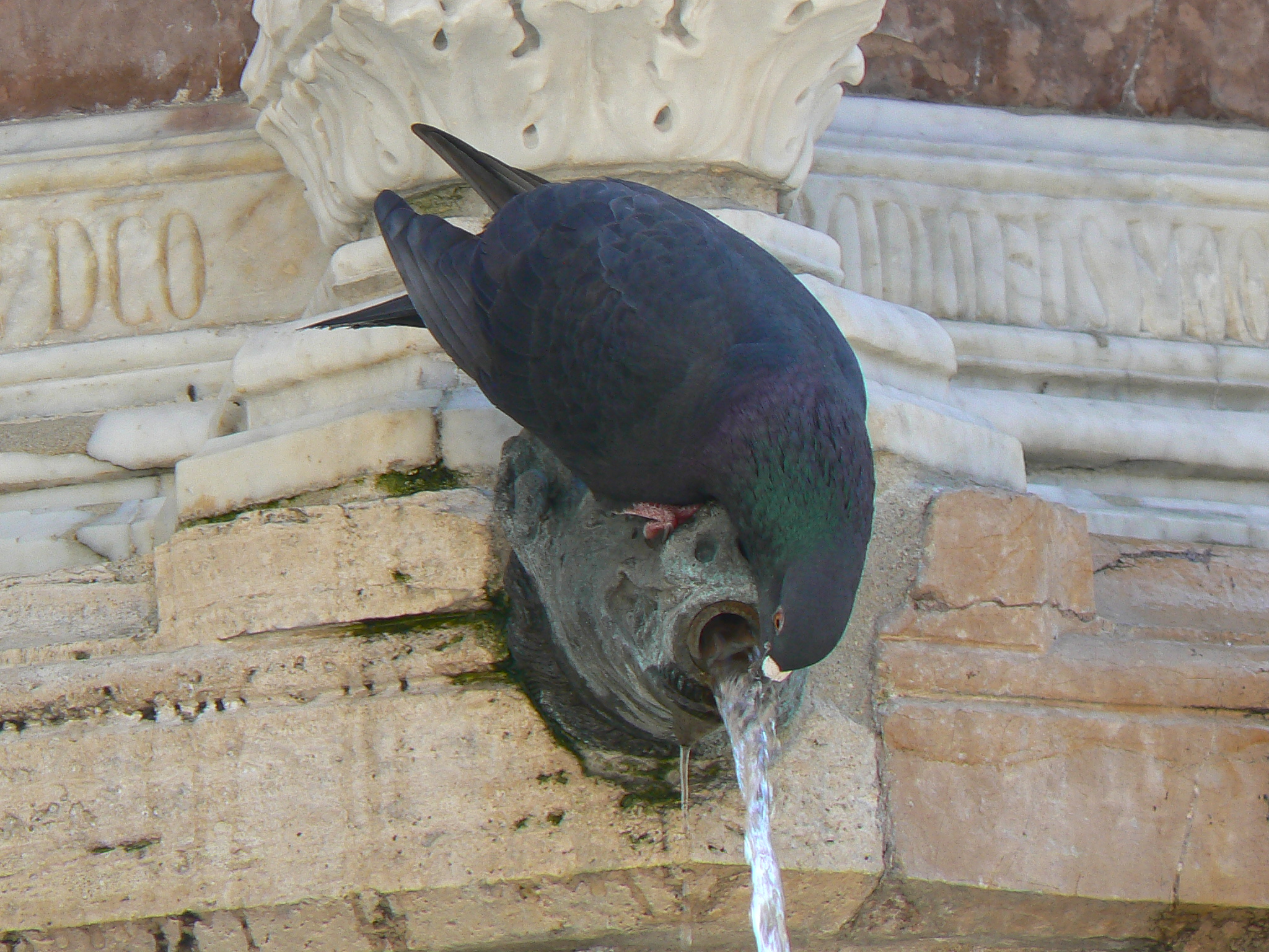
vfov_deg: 4.2
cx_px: 634
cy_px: 476
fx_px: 13087
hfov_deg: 5.6
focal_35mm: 357
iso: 80
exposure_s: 1/160
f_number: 5.6
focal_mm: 43.3
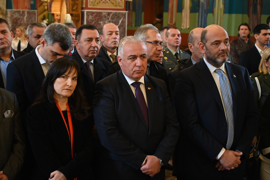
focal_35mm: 70
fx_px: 525
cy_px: 90
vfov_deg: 19.5
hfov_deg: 28.8
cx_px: 135
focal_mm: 70
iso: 5000
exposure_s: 1/100
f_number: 4.5
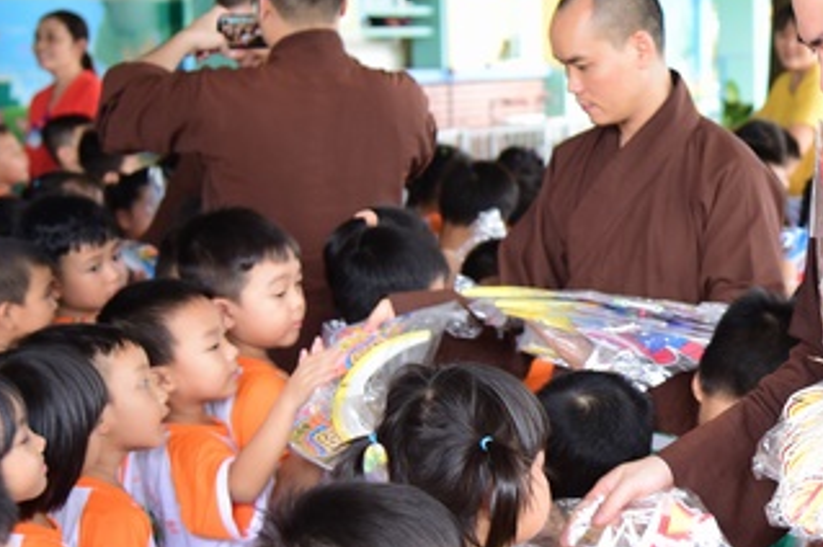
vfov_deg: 13.3
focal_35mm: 102
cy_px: 112
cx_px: 802
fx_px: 2329
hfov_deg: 19.5
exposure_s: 1/80
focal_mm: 50
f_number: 4
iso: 500
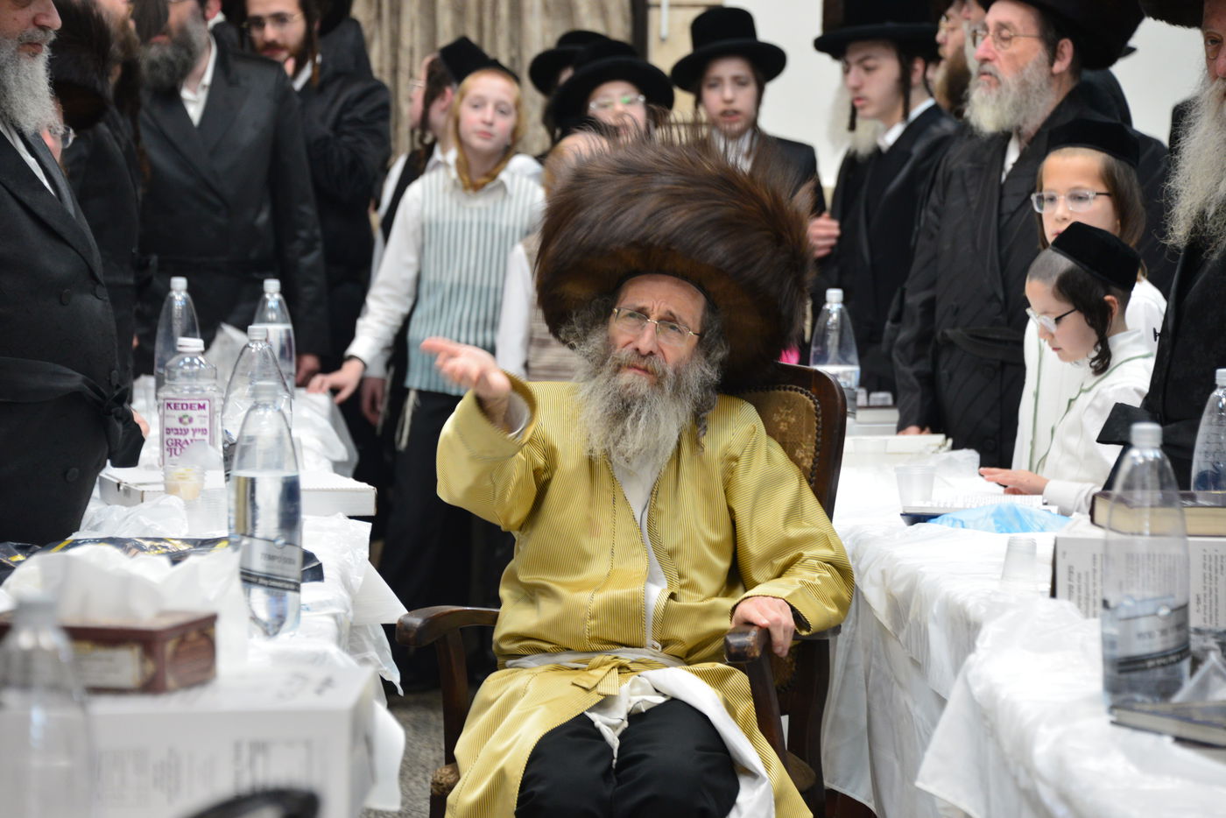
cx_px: 613
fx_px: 5450
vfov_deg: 8.6
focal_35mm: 160
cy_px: 409
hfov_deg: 12.8
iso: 2000
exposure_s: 1/100
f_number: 5.6
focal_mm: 160
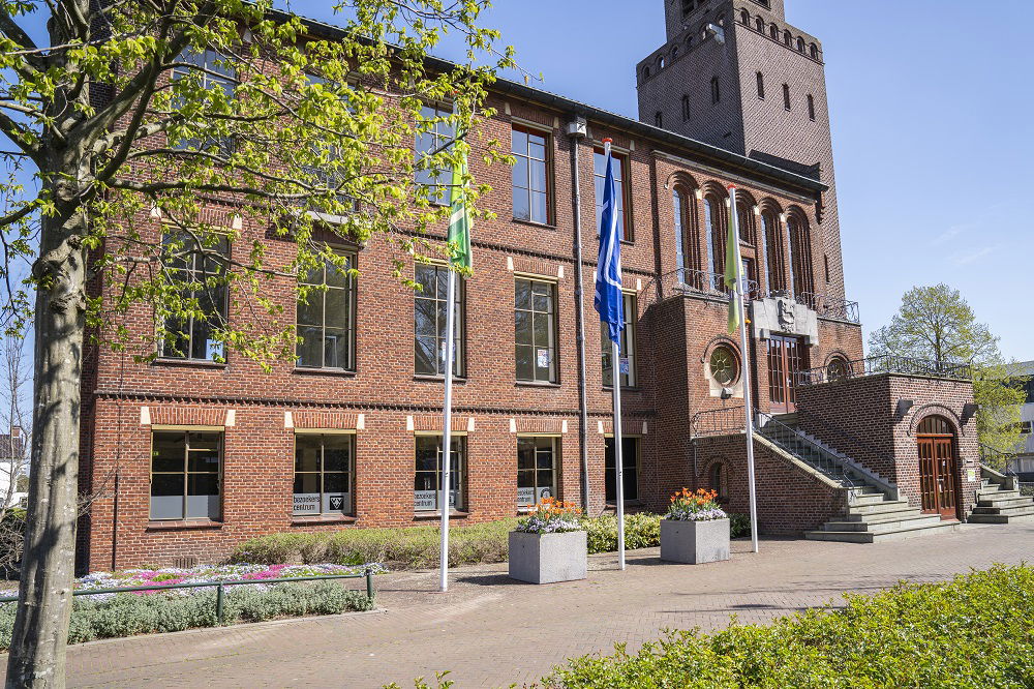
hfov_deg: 73.8
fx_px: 689
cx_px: 517
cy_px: 344
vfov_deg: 53.1
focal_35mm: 24
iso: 100
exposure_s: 1/125
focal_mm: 24
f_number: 6.3
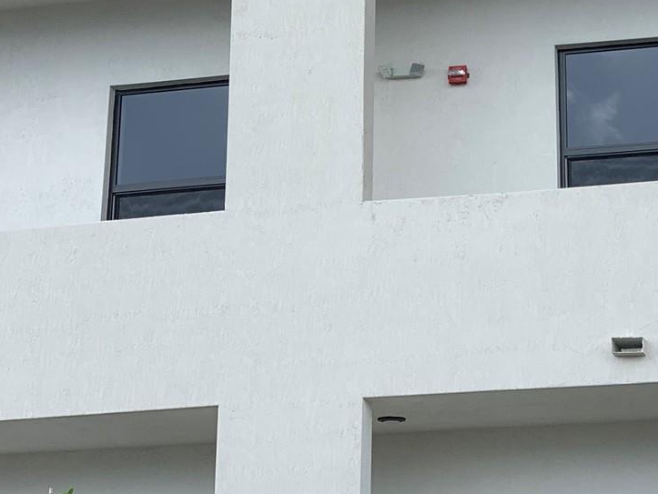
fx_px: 2187
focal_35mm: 115
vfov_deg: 12.7
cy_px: -35
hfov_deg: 17.0
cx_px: 477
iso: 16
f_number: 2.4
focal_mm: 6
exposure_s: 1/521
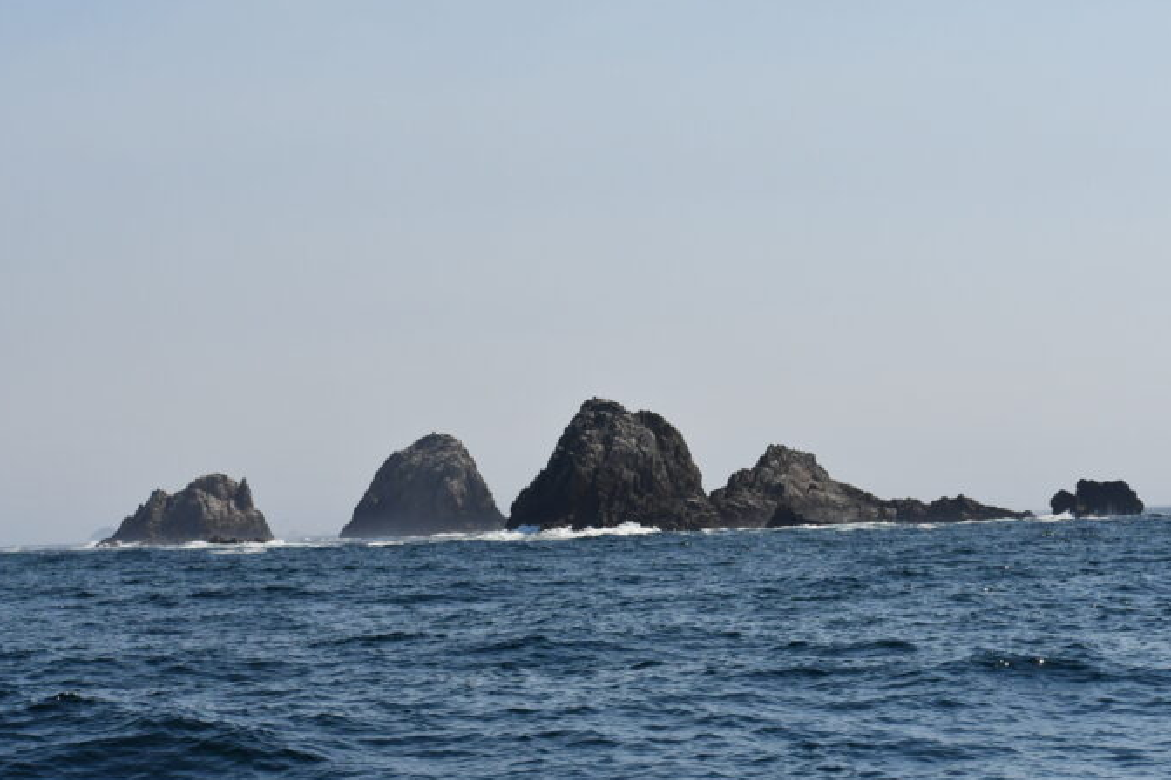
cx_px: 652
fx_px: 3903
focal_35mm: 120
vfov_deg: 11.4
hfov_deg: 17.1
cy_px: 399
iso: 1000
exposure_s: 1/3200
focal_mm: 70
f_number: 13
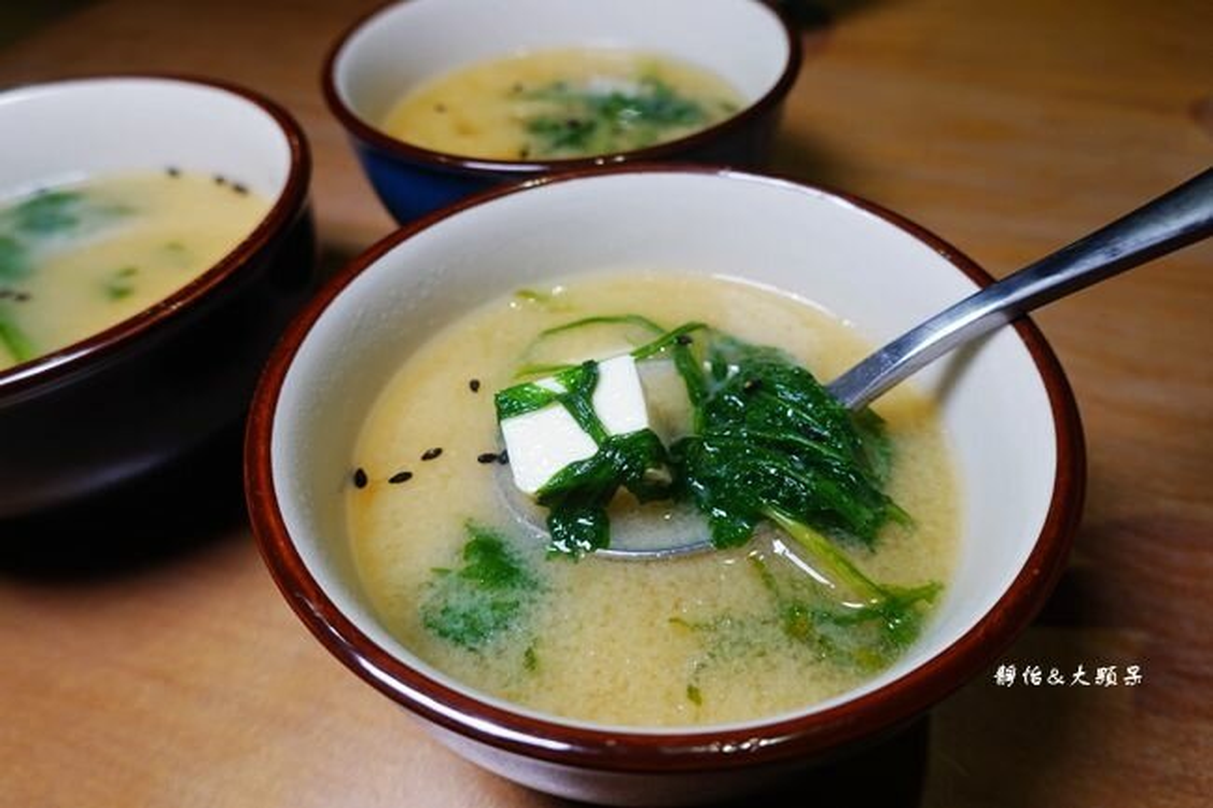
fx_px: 808
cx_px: 606
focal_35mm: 24
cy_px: 404
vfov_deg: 53.1
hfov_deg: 73.8
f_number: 2.8
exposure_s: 1/60
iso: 125
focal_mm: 9
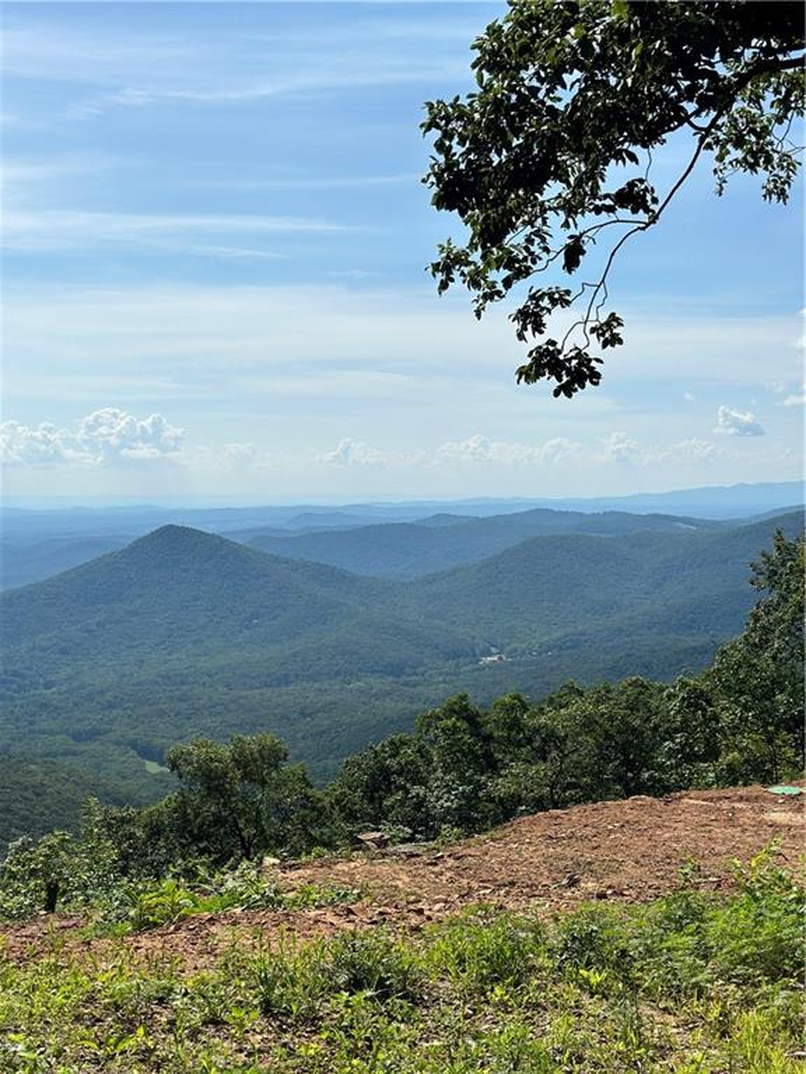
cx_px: 403
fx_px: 1490
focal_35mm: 48
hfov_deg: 30.3
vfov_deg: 39.7
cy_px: 537
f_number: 1.78
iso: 64
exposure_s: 1/8929
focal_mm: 6.86
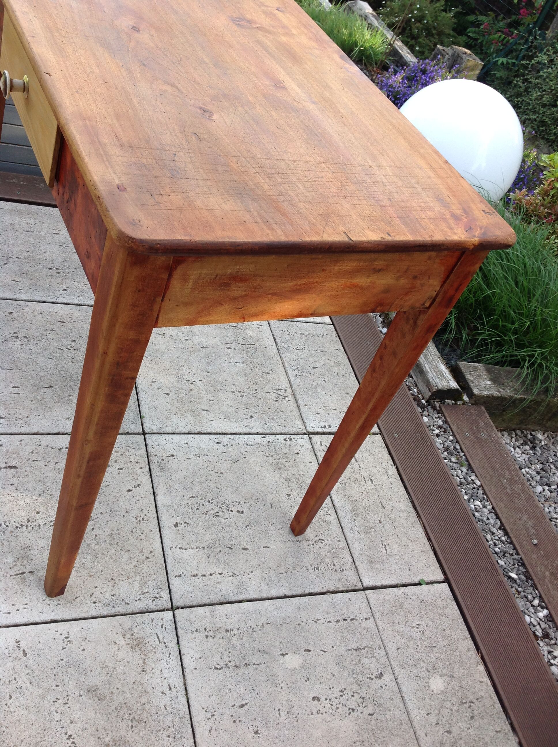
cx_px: 279
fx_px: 754
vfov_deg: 52.7
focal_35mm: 35
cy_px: 374
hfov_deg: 40.6
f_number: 2.4
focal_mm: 4.28
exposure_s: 1/165
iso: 50
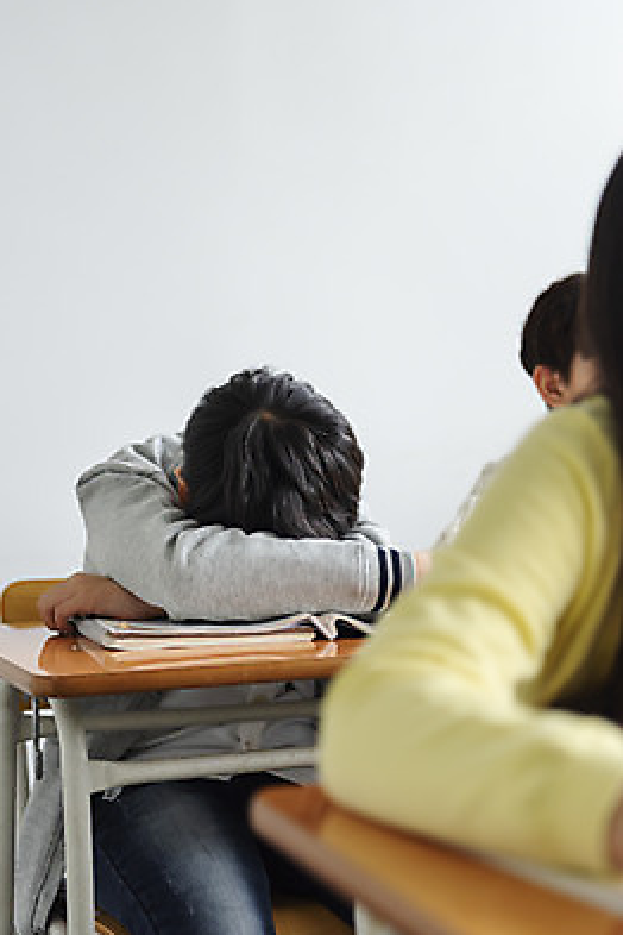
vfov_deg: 35.6
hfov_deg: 24.2
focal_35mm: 56
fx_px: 1454
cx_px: 308
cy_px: 464
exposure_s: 1/200
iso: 640
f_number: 2.8
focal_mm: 55
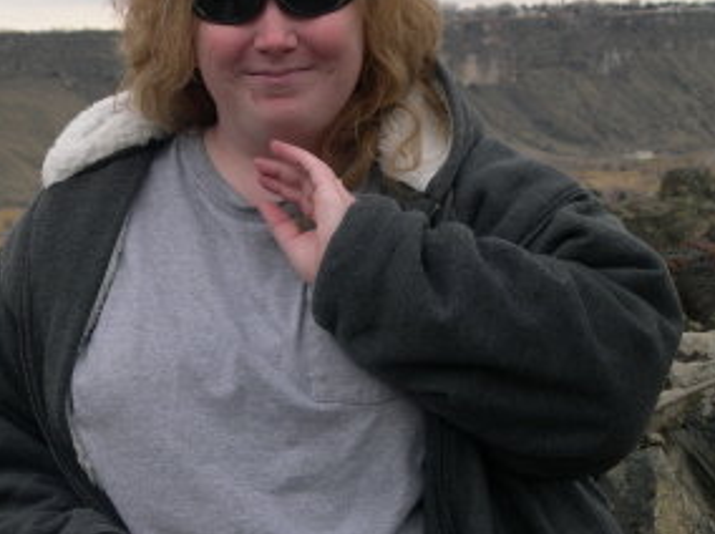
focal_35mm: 146
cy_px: 173
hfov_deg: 13.5
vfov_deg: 10.1
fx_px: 3011
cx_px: 196
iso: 100
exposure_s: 1/209
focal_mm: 19.5
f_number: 4.5
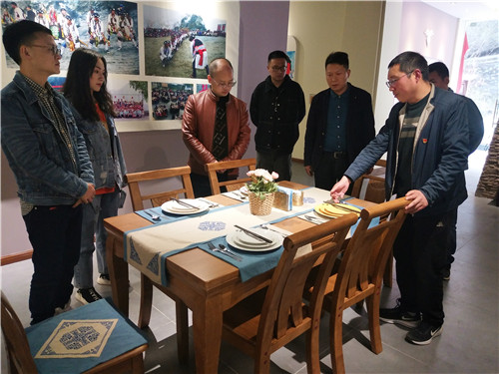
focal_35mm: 26
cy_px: 187
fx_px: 375
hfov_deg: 67.3
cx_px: 250
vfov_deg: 53.1
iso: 320
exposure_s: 1/33.3
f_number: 2
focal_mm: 3.88
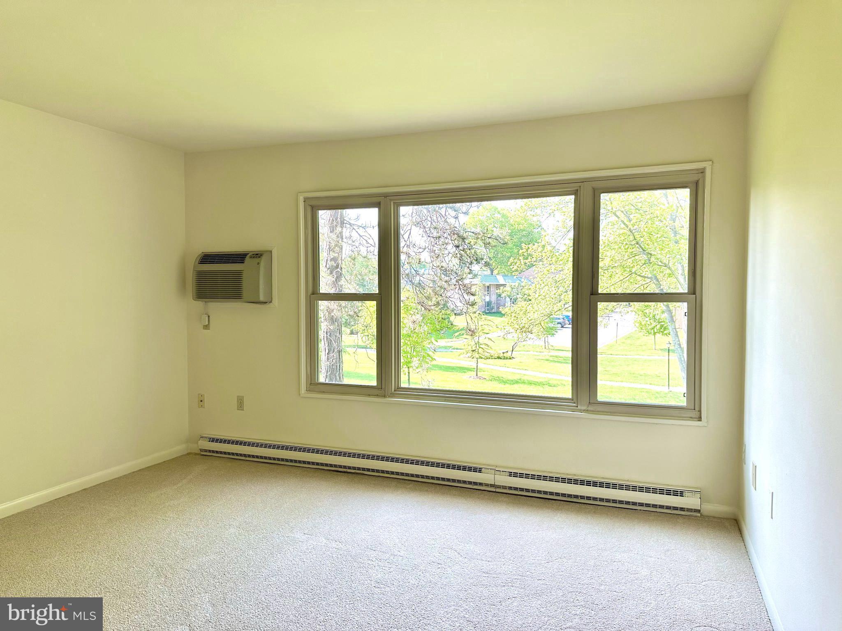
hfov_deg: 71.6
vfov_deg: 56.8
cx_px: 421
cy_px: 316
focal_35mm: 24
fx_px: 584
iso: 64
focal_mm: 6.86
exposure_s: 1/215
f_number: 1.78
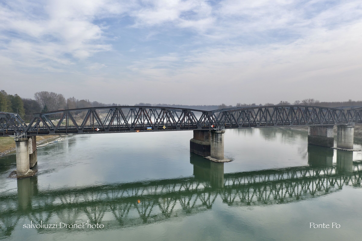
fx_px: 281
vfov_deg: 46.4
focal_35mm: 28
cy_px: 120
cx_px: 181
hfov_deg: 65.5
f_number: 5
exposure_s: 1/240
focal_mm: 10.26
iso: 100
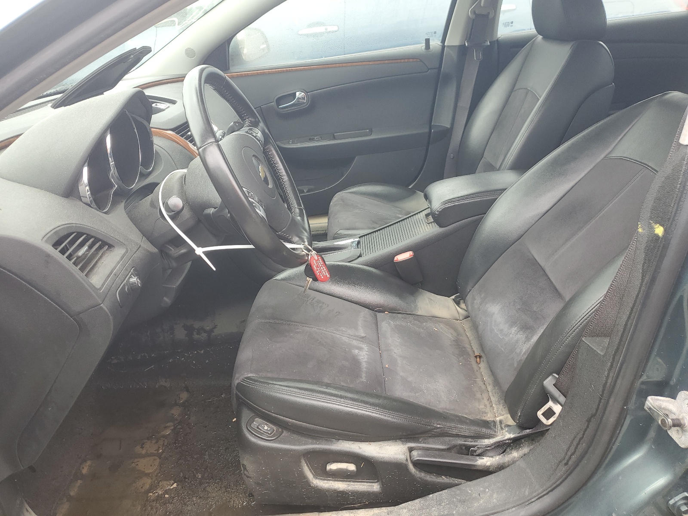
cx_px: 344
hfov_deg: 67.3
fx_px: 517
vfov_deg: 53.1
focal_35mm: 26
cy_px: 258
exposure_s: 1/167
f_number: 1.5
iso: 50
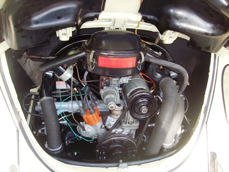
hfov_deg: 51.4
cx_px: 114
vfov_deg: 39.7
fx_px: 238
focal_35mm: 36
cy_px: 86
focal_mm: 6
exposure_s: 1/64
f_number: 2.7
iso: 80
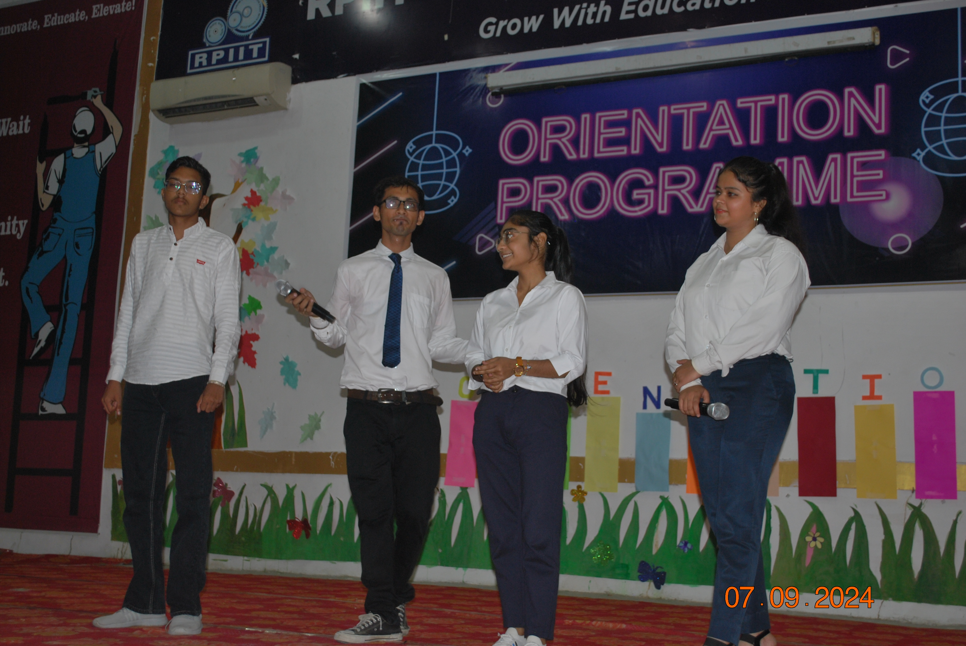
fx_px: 1290
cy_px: 323
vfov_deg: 28.2
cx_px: 483
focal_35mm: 48
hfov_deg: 41.1
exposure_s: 1/60
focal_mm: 32
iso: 220
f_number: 4.8
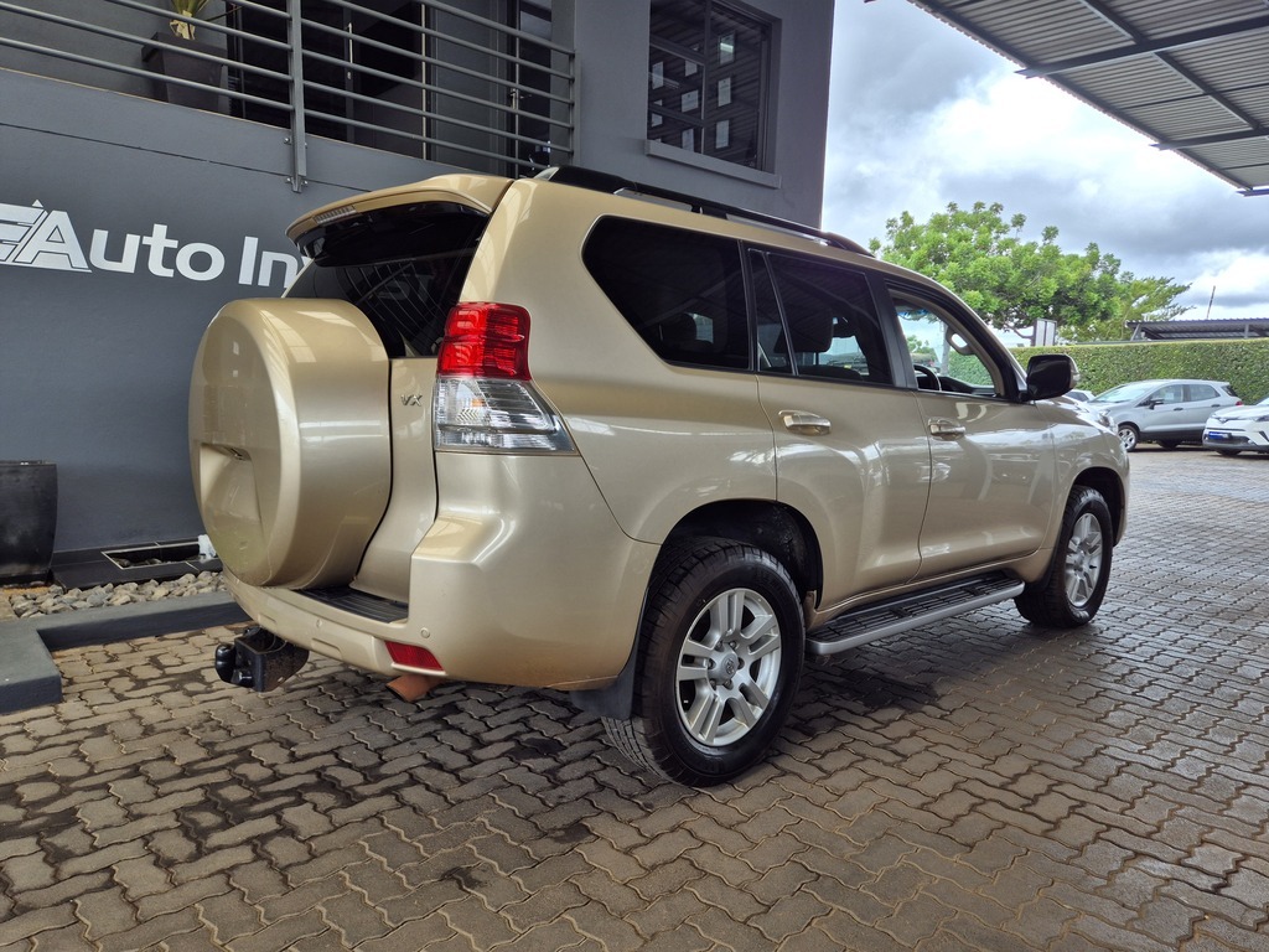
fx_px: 843
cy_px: 476
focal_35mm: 23
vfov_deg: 58.9
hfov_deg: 73.9
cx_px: 634
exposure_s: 1/288
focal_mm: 5.4
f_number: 1.8
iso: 25
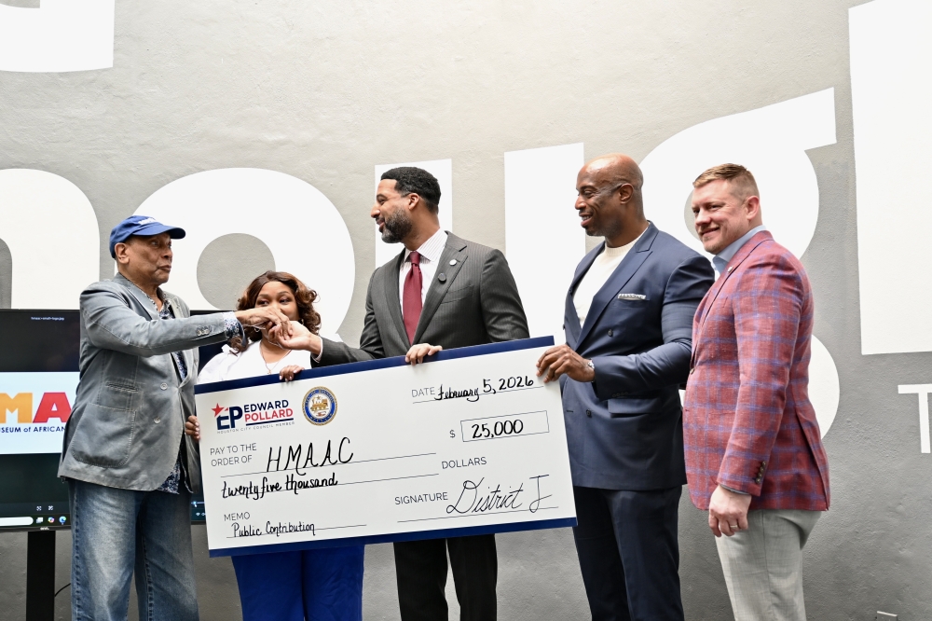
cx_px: 466
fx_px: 1087
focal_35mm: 42
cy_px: 310
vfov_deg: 31.9
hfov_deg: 46.4
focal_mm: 28
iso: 450
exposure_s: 1/125
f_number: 2.8
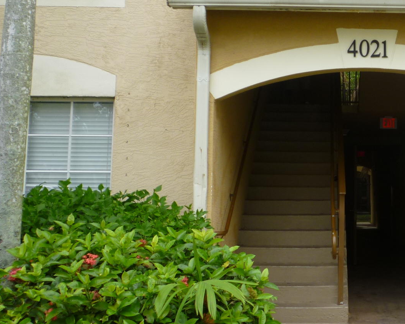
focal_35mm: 55
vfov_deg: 27.5
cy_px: 116
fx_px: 659
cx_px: 371
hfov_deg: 32.3
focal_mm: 5.2
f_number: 3.3
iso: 80
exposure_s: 1/125
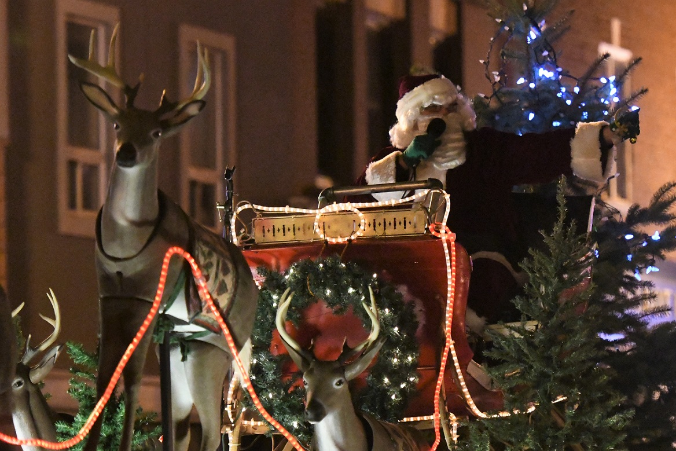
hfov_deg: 11.2
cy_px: 226
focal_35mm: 183
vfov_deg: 7.5
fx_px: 3437
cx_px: 338
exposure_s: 1/800
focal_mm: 122
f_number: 2.8
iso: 20000
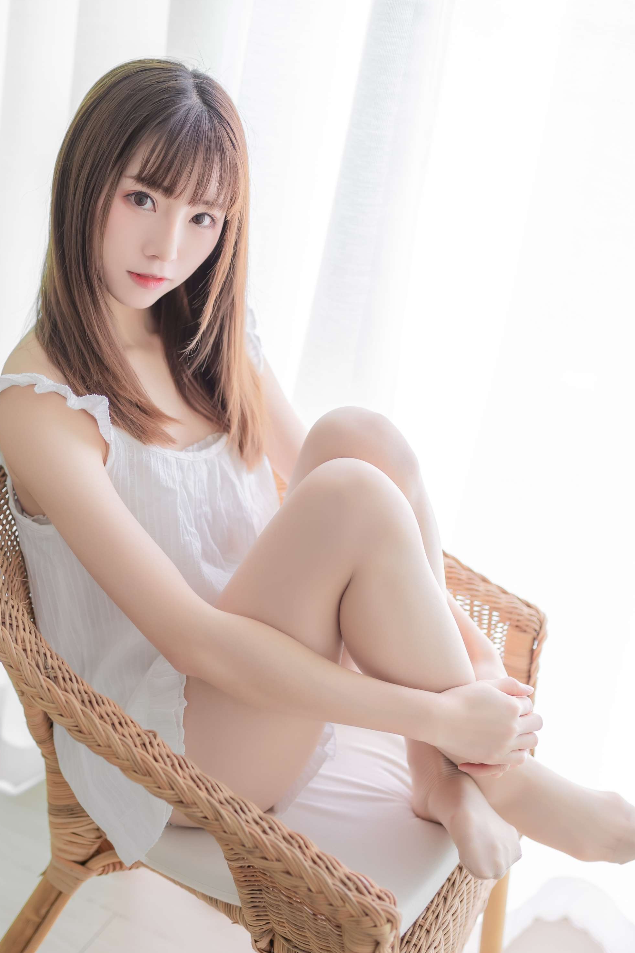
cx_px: 261
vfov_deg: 41.0
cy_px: 412
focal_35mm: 48
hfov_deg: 28.0
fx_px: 1270
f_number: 1.8
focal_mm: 35
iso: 160
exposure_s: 1/125
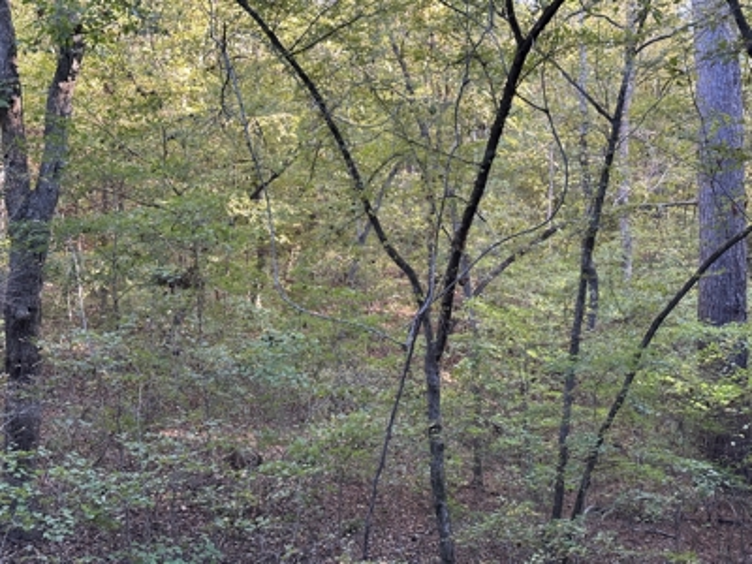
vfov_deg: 30.3
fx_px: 1043
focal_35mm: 48
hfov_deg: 39.7
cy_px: 282
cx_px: 376
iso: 160
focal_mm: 6.86
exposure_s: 1/60
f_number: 1.78
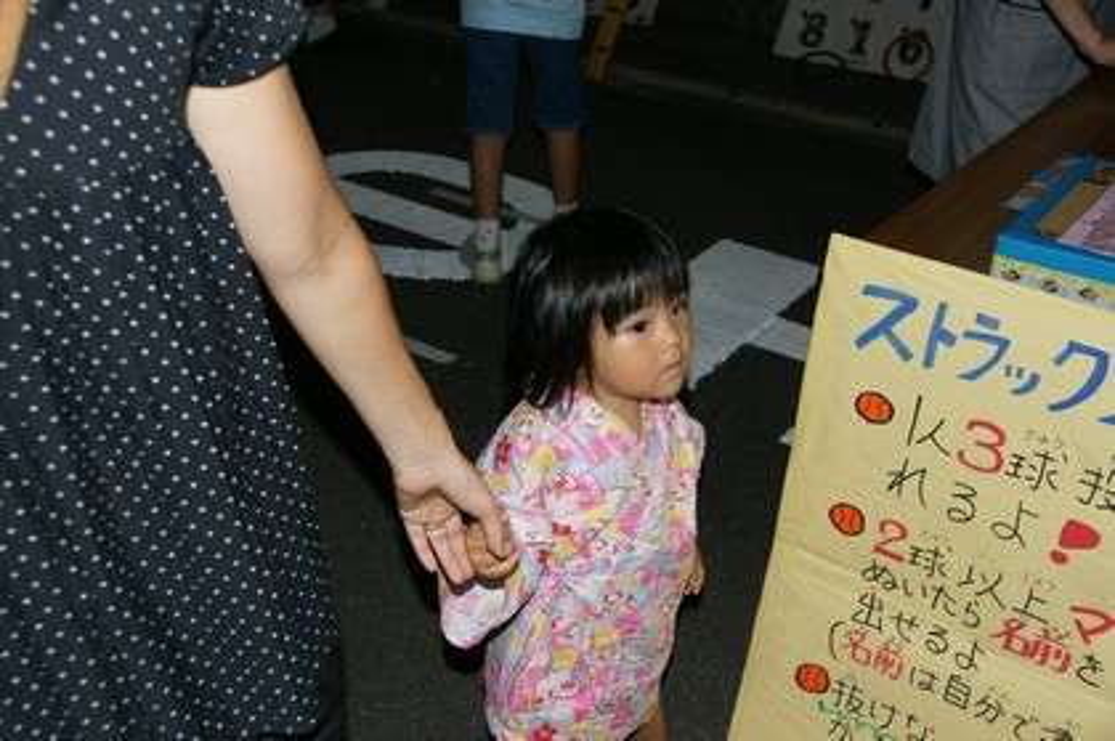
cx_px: 558
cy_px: 370
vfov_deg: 34.1
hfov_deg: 49.6
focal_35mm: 39
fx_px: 1206
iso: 800
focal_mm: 26
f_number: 5.6
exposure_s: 1/60
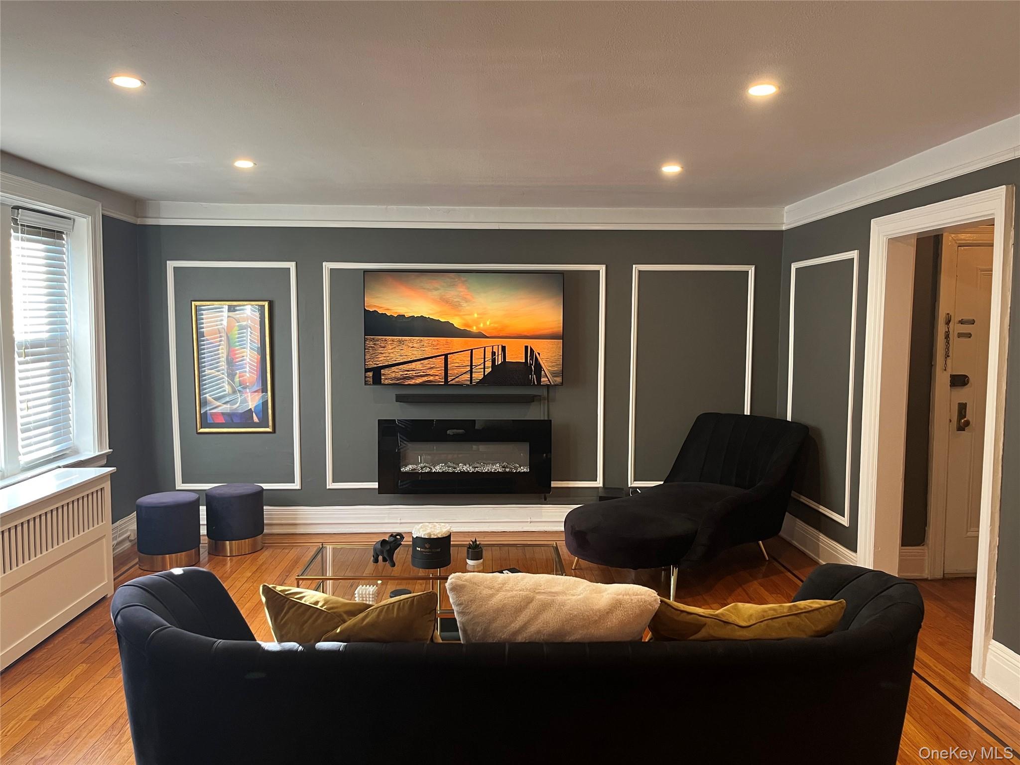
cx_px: 510
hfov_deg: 67.3
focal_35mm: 26
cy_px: 382
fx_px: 766
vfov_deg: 53.1
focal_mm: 5.1
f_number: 1.6
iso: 160
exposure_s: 1/60
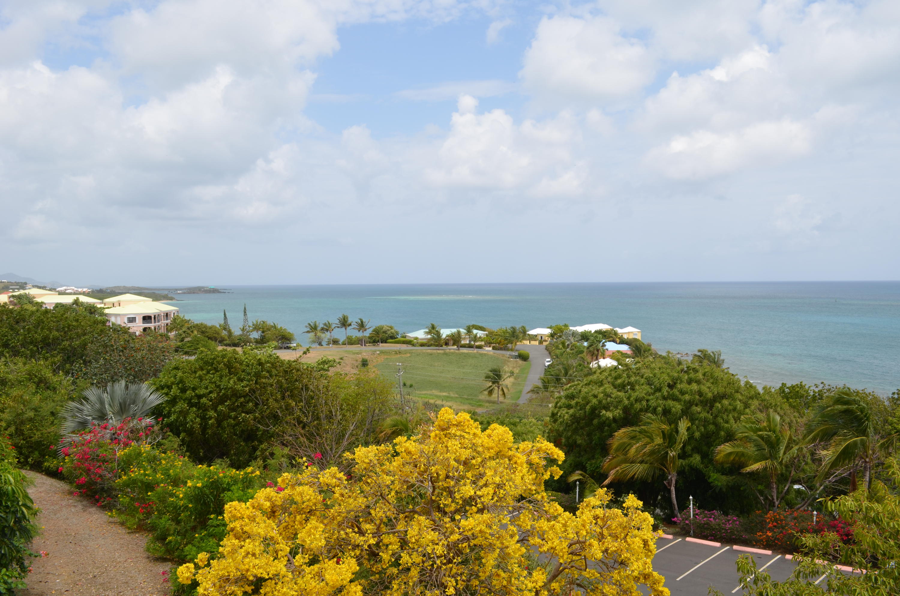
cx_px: 450
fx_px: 748
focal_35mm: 30
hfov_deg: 62.0
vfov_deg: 43.4
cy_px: 298
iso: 100
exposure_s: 1/250
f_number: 8
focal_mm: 20
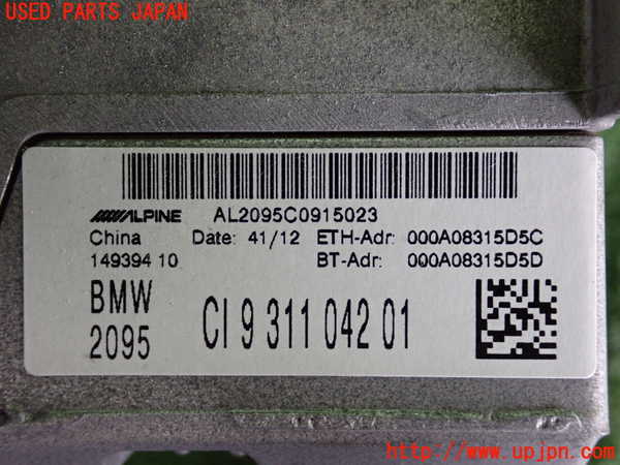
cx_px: 310
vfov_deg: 29.1
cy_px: 232
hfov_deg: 38.2
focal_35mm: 50
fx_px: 896
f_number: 3.2
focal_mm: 9.01
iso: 640
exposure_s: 1/50
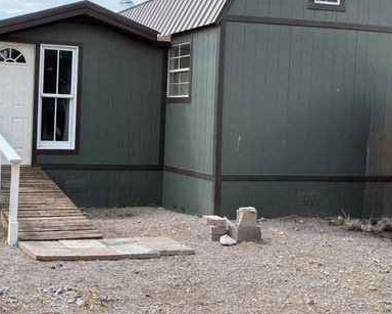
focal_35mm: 61
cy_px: 136
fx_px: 708
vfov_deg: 25.0
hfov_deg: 30.9
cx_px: 151
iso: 100
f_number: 1.78
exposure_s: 1/1608
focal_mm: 6.76
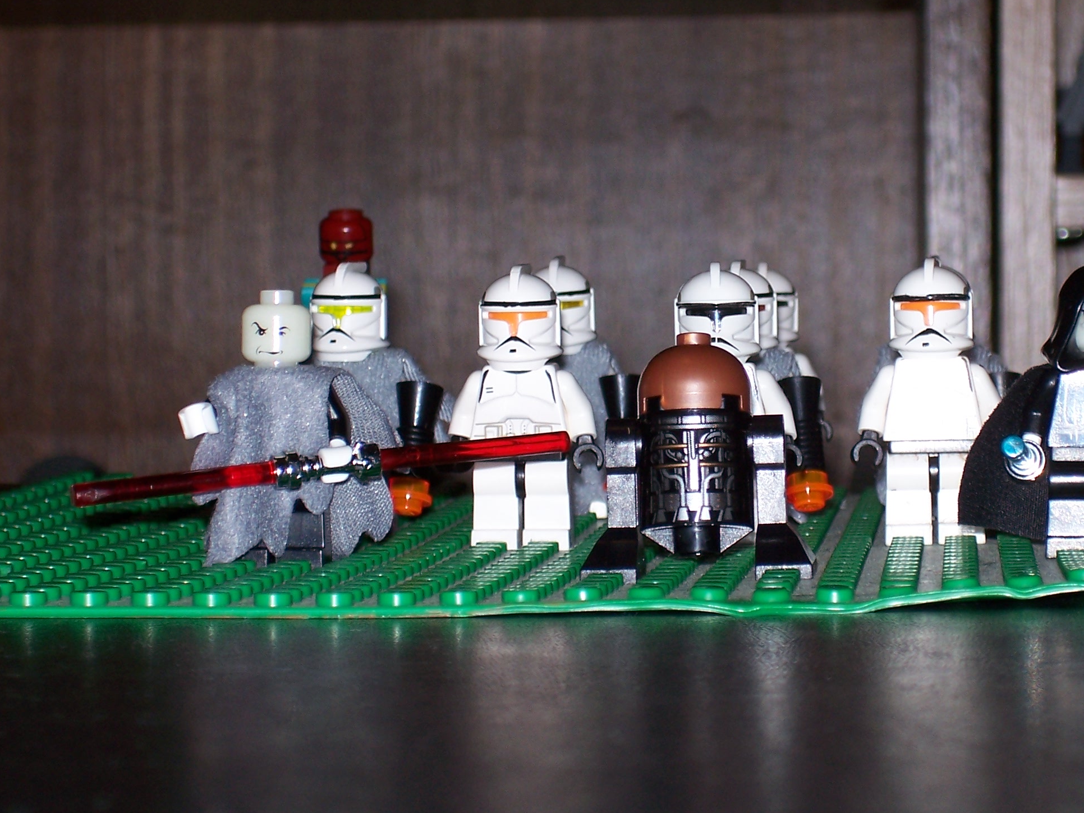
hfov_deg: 14.5
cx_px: 685
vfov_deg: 10.9
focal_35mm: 136
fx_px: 4259
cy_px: 356
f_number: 4.6
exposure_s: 1/90
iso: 80
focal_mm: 16.8
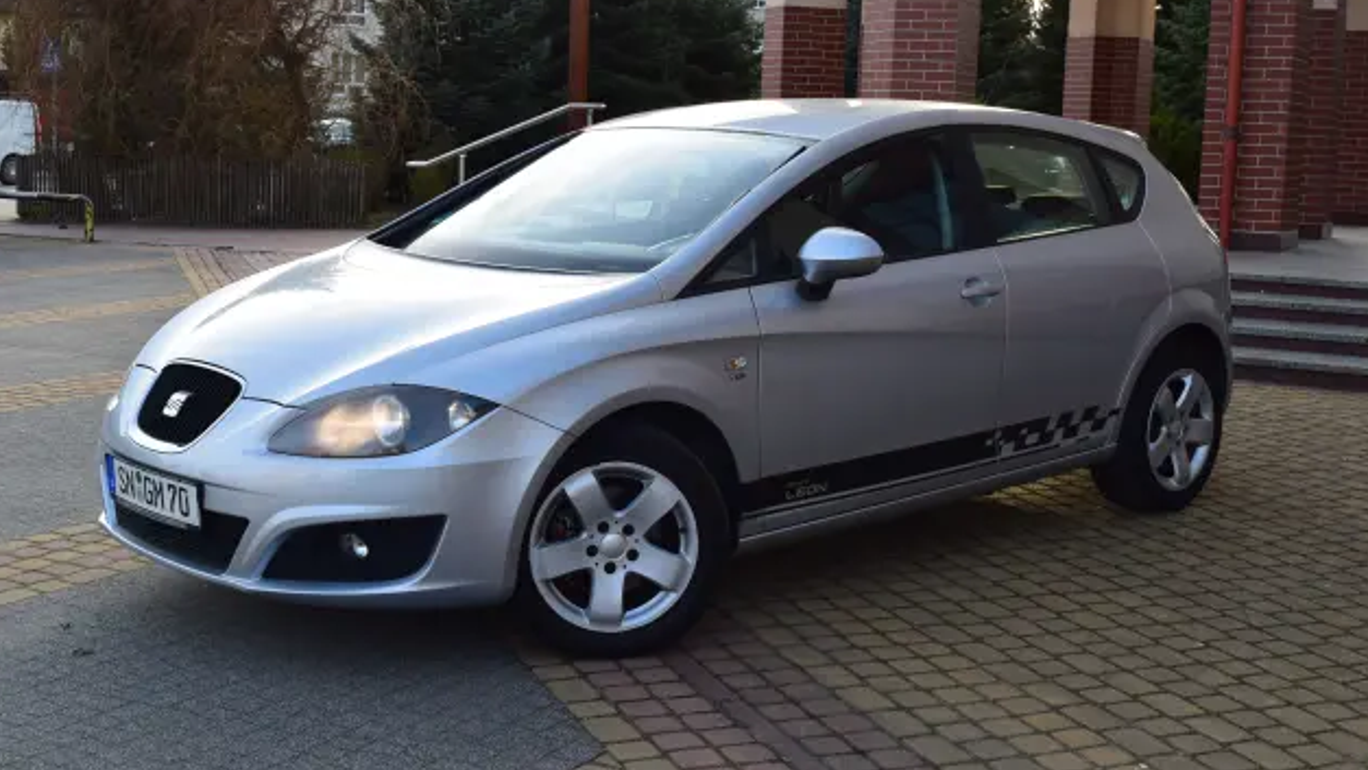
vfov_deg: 25.7
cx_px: 679
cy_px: 328
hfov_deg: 44.1
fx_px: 1688
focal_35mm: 47
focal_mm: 29
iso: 400
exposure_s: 1/160
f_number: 9
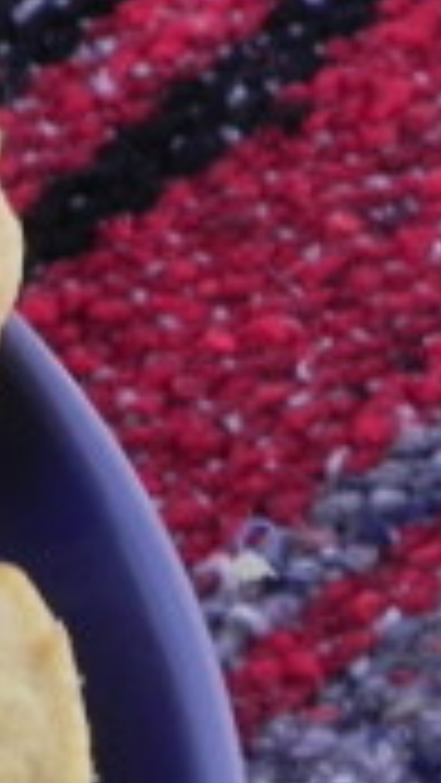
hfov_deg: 5.7
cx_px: -774
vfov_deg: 10.6
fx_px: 4216
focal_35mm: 203
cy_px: 698
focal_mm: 10.3
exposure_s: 1/38
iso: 160
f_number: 3.5
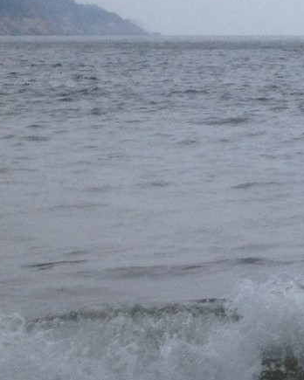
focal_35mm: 161
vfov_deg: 11.9
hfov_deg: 8.4
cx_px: 825
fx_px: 1811
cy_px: 23
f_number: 2.4
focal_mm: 4.28
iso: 50
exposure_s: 1/1082
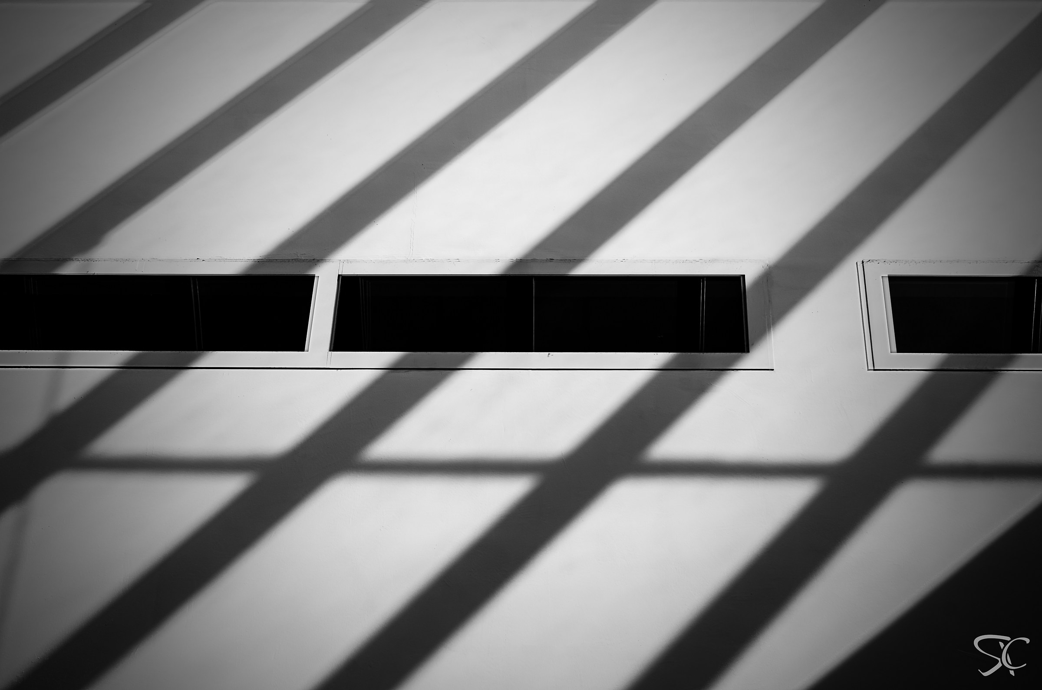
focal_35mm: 82
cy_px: 345
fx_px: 2383
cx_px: 521
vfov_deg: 16.5
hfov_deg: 24.7
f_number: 8
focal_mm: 55
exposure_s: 1/160
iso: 100
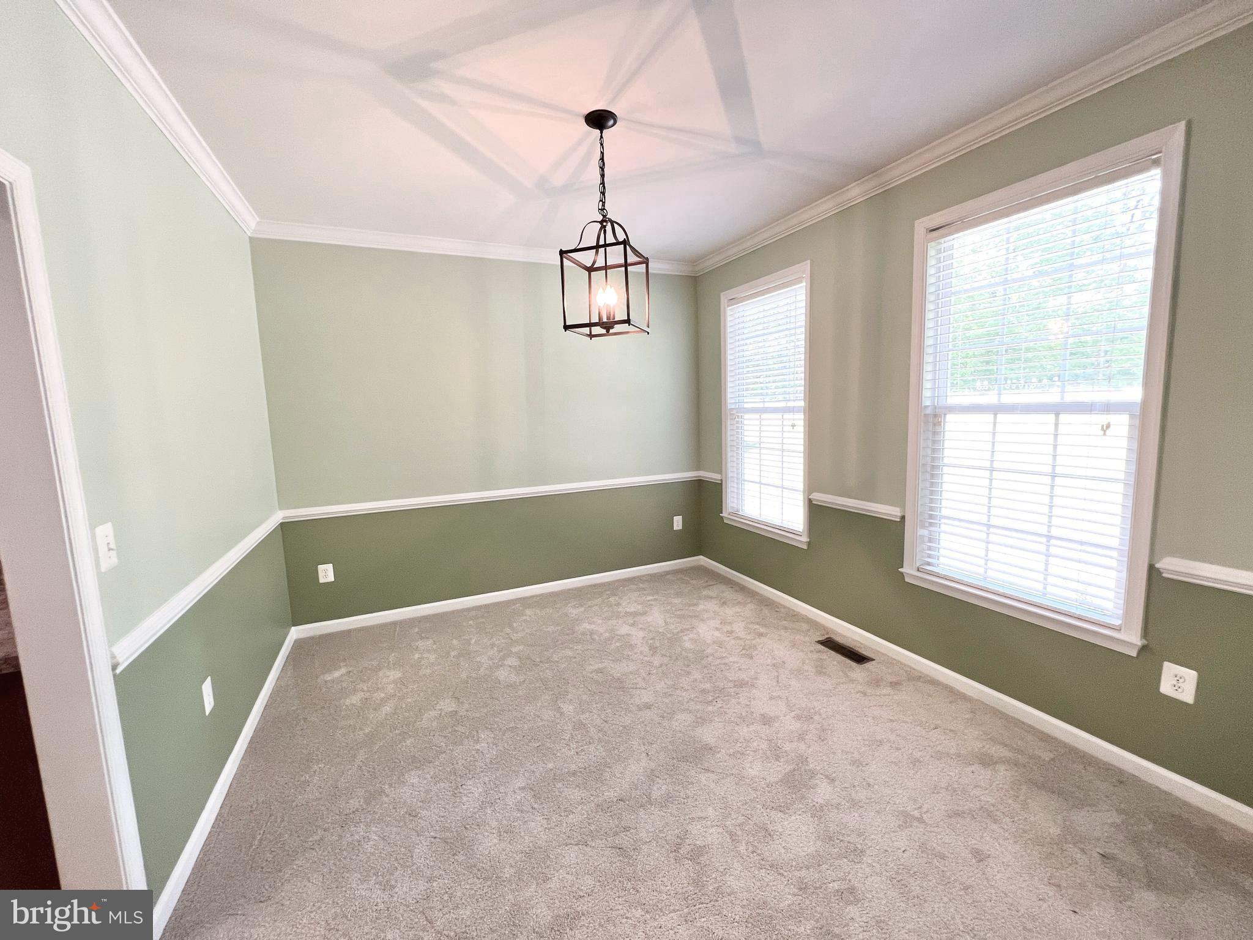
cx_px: 626
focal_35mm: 13
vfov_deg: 89.9
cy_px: 470
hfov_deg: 106.2
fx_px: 471
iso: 160
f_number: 1.8
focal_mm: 1.57
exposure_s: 1/120
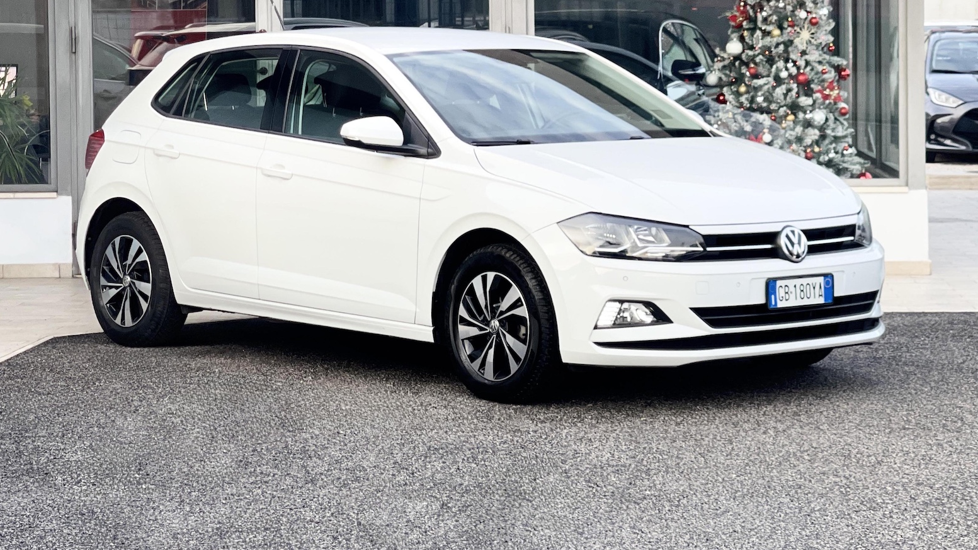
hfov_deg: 30.2
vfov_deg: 17.2
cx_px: 488
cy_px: 186
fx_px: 1815
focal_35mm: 70
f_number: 2.2
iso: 100
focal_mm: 7.5
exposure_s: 1/121
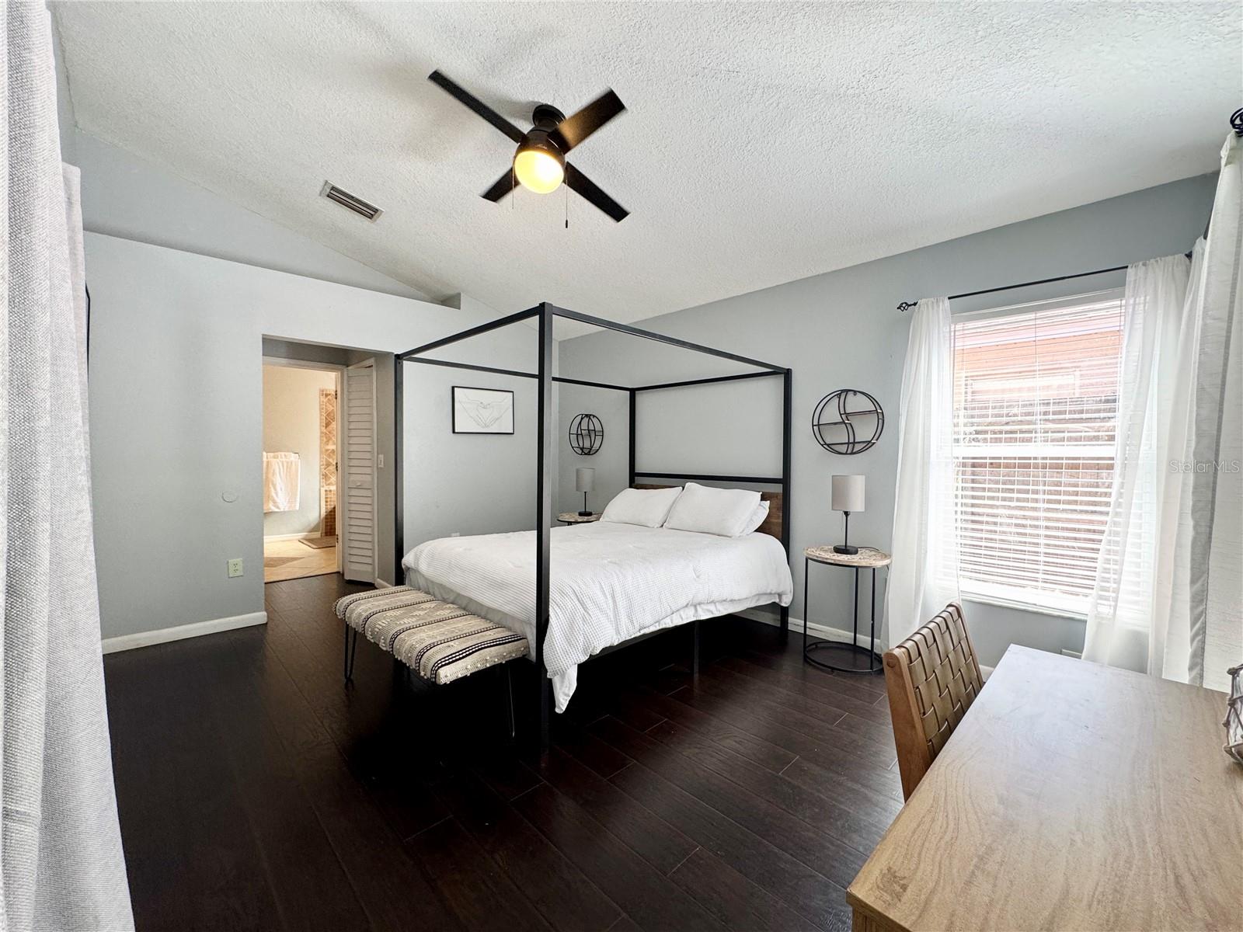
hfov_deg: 102.1
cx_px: 622
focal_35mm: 14
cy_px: 466
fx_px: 503
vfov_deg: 85.7
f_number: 2.2
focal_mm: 2.22
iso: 160
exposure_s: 1/120
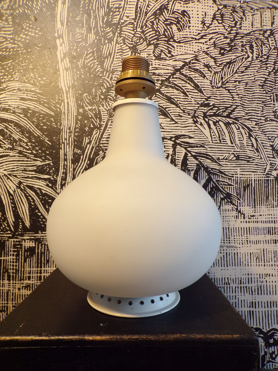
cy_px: 186
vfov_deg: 71.6
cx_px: 139
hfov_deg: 56.8
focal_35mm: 24
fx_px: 257
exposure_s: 1/17
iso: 289
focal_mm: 4.3
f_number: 3
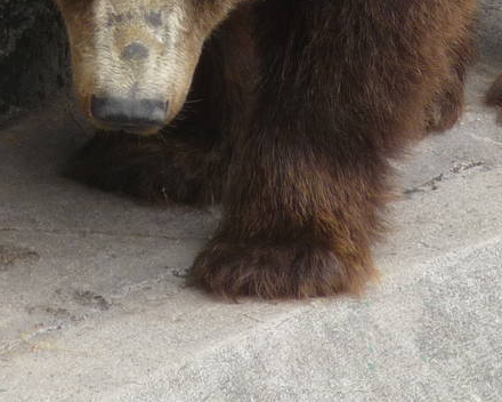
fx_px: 14768
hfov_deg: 1.9
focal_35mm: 994
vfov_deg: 1.6
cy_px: -127
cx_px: 240
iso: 100
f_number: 4.9
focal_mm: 47
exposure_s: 1/160
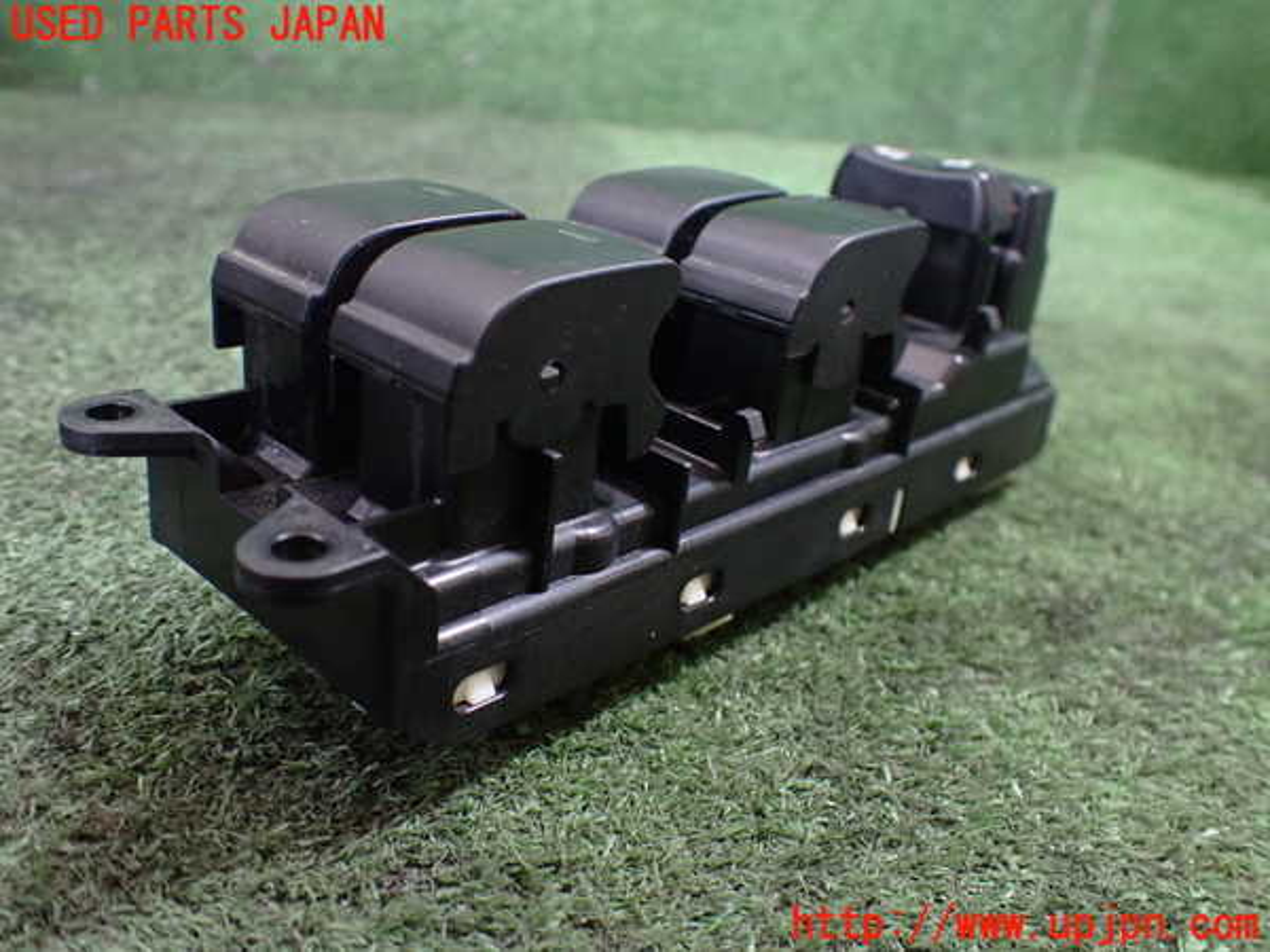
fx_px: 1101
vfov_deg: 46.8
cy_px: 476
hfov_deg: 60.0
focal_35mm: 30
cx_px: 635
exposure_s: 1/60
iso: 800
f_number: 2.3
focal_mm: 5.4
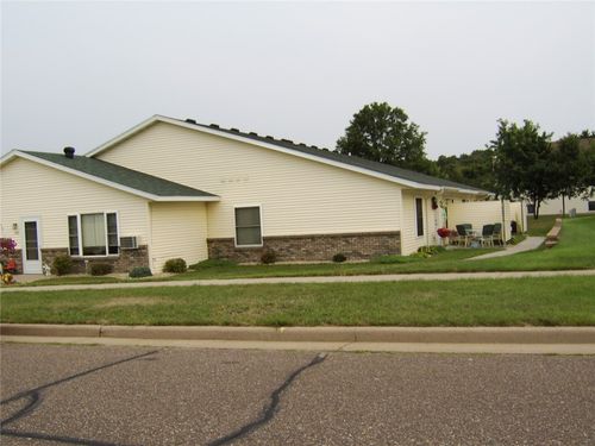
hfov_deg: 58.4
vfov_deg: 45.4
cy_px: 223
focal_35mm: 31
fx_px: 533
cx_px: 298
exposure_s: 1/192
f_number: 5.6
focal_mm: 8.13
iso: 71
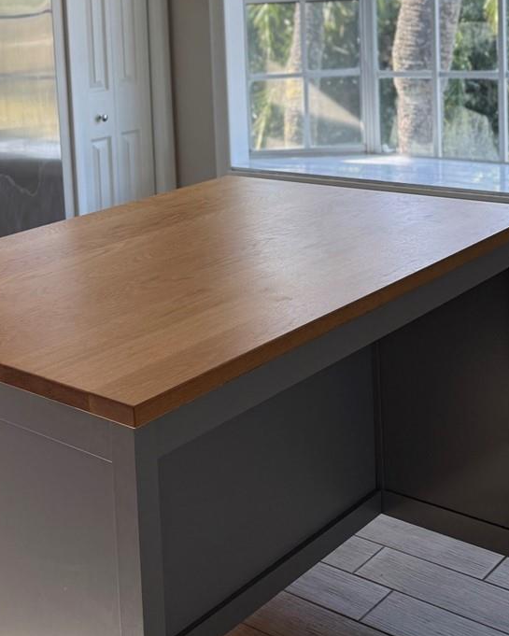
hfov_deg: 26.6
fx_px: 1035
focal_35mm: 55
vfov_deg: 32.7
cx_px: 45
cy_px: 85
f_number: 1.78
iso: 100
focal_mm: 6.76
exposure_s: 1/453
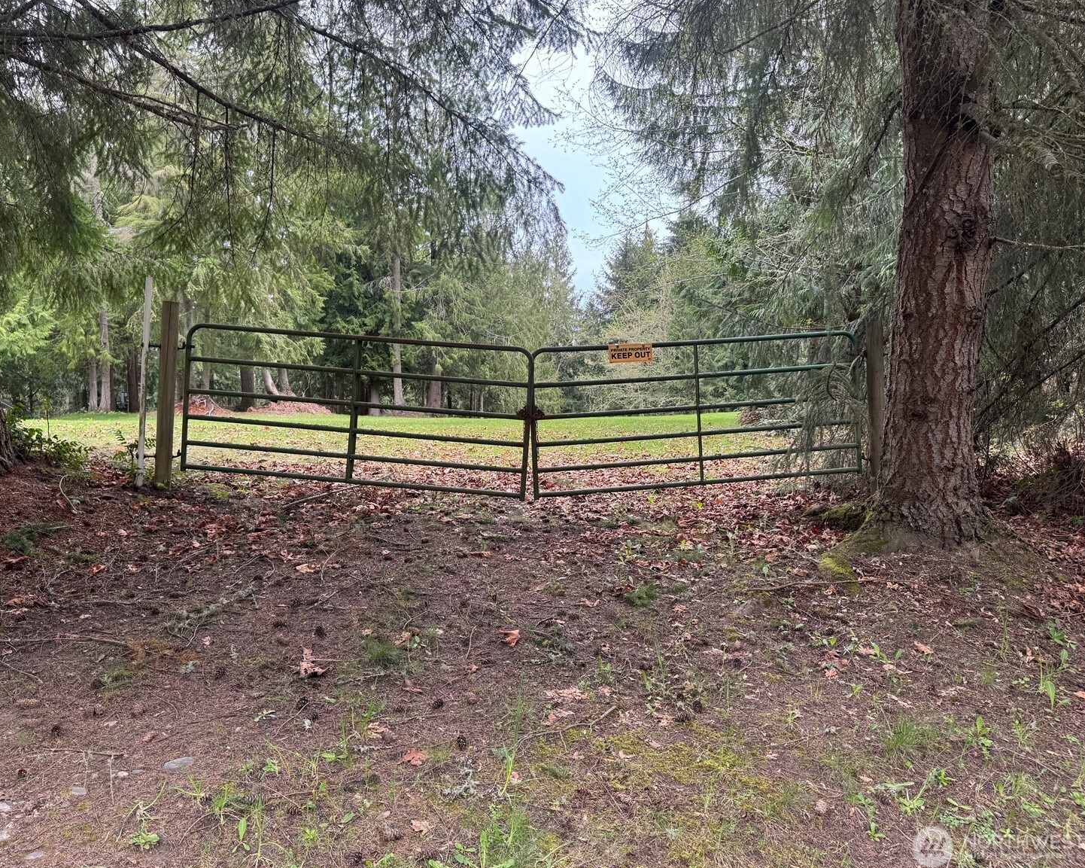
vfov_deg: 54.9
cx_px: 506
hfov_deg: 66.0
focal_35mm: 26
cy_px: 425
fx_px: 835
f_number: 1.78
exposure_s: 1/399
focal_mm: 6.76
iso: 80
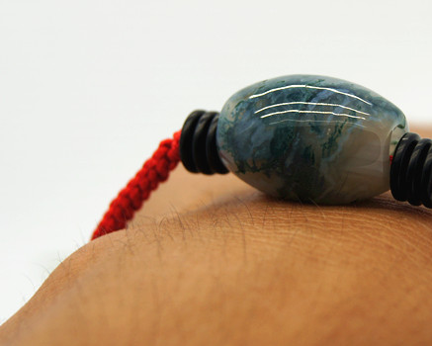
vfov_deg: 15.0
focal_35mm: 103
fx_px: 1317
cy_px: 176
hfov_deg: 18.5
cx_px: 301
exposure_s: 1/160
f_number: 6.3
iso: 200
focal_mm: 40
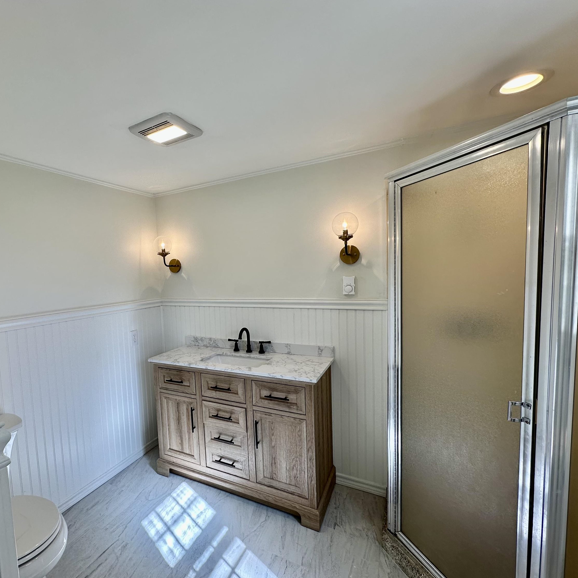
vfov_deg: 83.9
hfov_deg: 82.8
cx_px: 228
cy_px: 297
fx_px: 321
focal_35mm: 17
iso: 40
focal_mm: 2.22
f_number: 2.2
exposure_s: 1/143
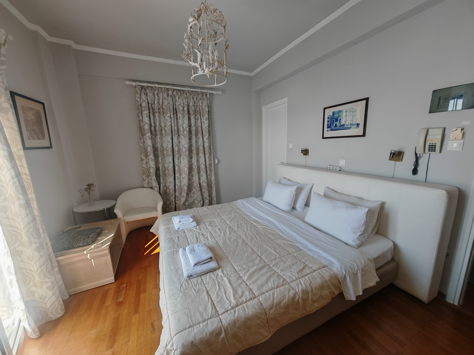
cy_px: 178
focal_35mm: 13
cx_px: 237
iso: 80
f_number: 2
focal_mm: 1.82
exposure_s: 1/49
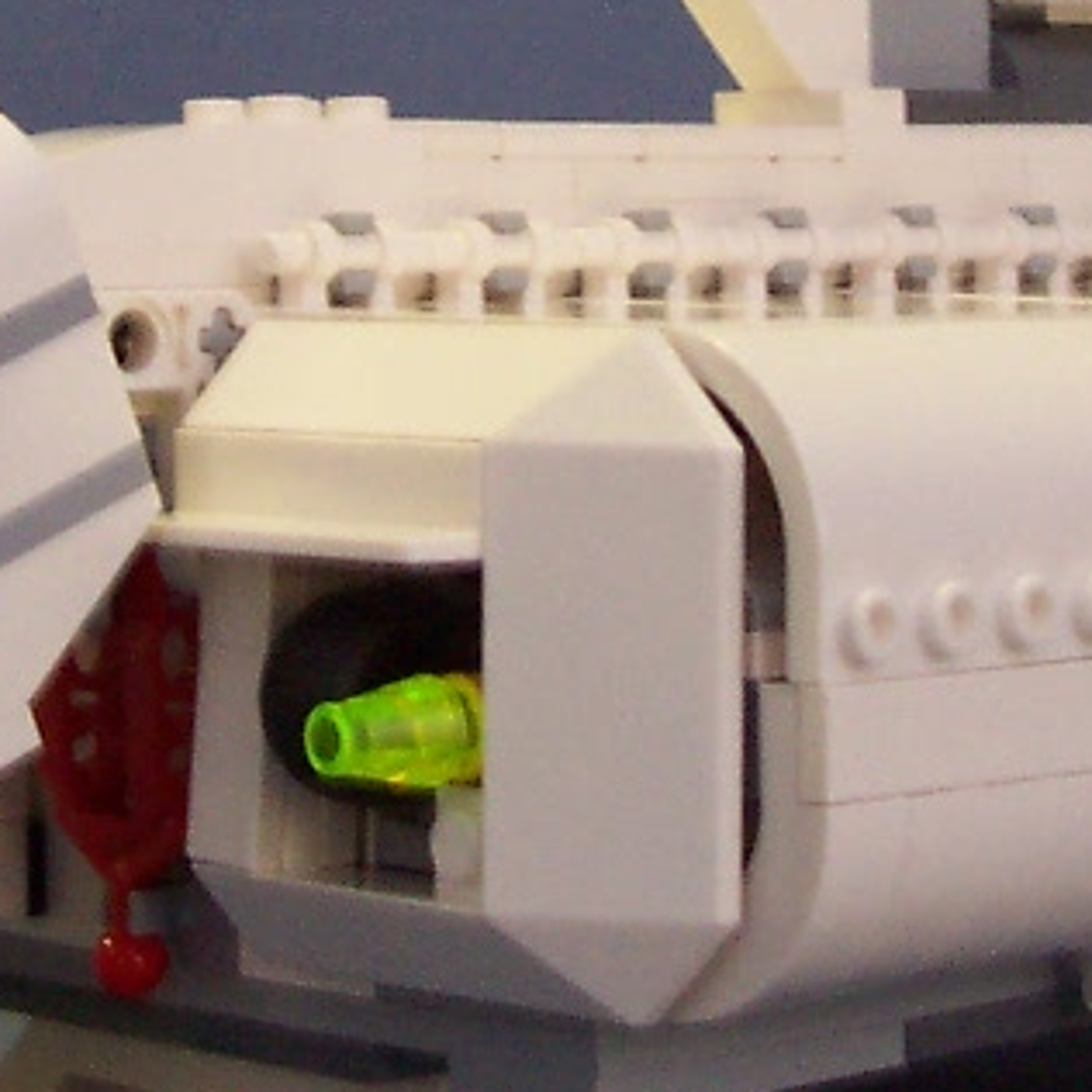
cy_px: 97
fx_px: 4426
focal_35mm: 124
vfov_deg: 13.9
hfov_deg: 14.1
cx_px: 532
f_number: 2.8
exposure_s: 1/8
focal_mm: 5.6
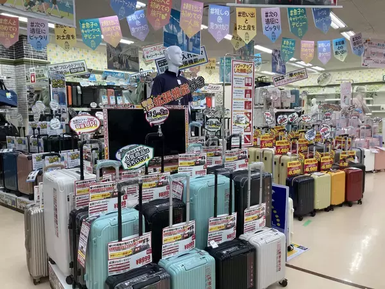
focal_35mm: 28
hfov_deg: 63.4
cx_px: 192
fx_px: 311
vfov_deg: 49.7
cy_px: 144
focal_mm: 3.99
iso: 64
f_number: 1.8
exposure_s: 1/120
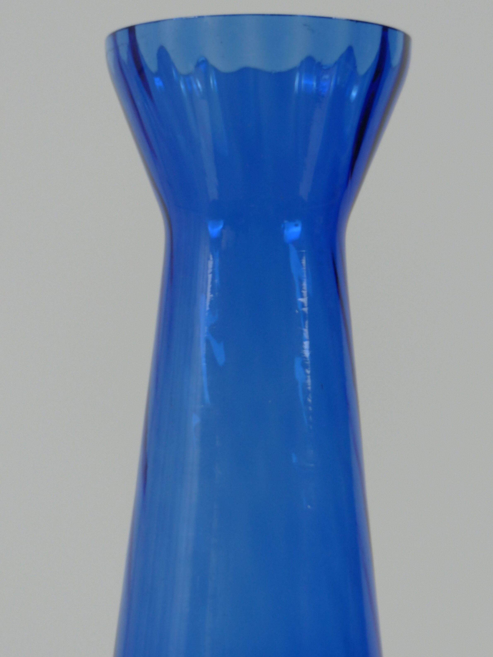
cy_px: 328
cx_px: 246
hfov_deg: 7.2
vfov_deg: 9.6
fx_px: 3930
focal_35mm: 207
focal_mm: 37.3
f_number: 2.8
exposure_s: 1/30
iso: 100
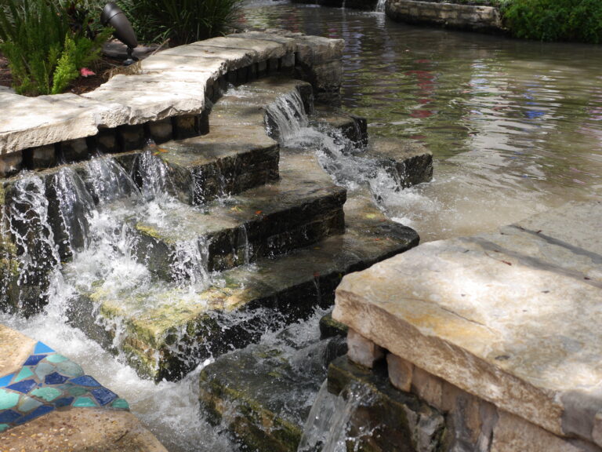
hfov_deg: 38.2
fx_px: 870
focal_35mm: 50
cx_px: 301
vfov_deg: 29.1
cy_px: 226
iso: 200
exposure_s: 1/800
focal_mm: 25
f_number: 3.5
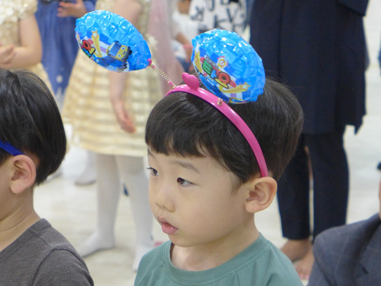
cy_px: 151
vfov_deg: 15.2
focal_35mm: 97
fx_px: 1067
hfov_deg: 20.2
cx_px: 205
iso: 800
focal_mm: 17.7
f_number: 2.3
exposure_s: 1/160
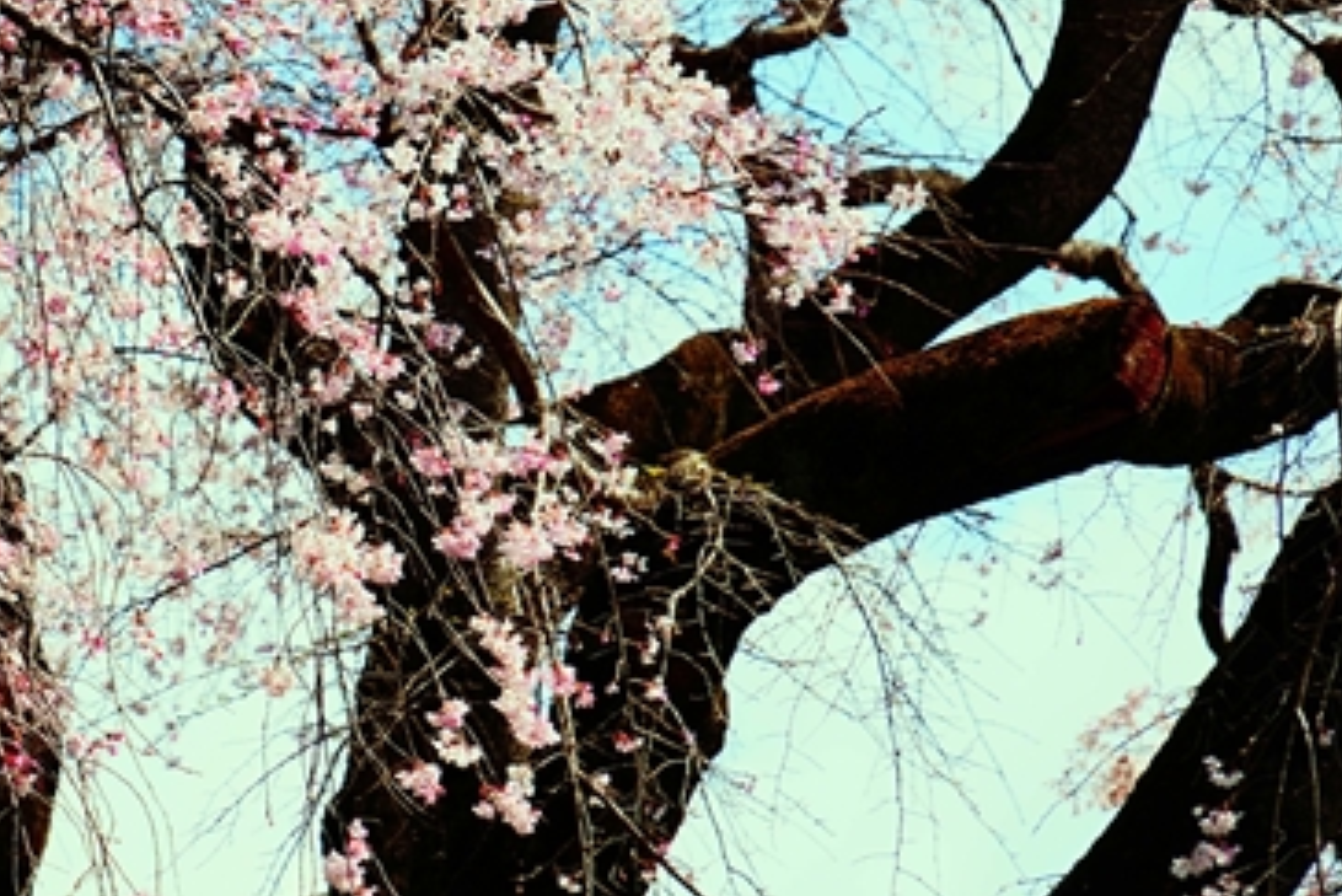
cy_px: 94
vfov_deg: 3.5
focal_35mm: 391
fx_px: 14581
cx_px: -59
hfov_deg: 5.3
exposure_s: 1/350
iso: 100
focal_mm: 178
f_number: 8
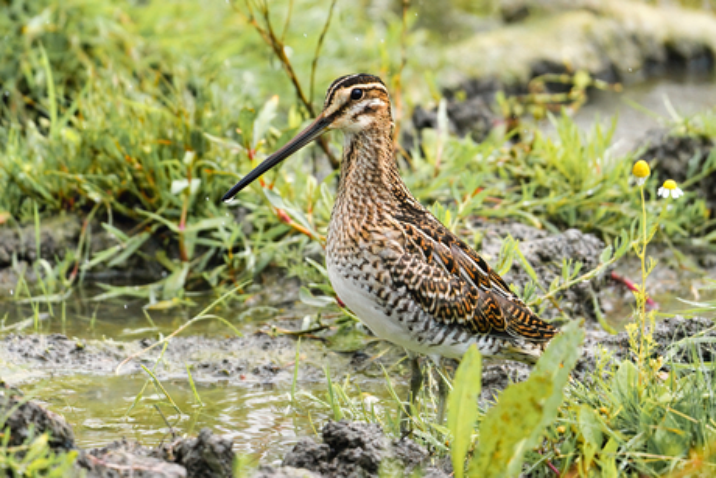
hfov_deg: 3.4
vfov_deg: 2.3
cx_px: 358
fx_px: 11936
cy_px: 239
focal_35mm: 600
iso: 3200
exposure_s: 1/2500
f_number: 6.3
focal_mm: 600
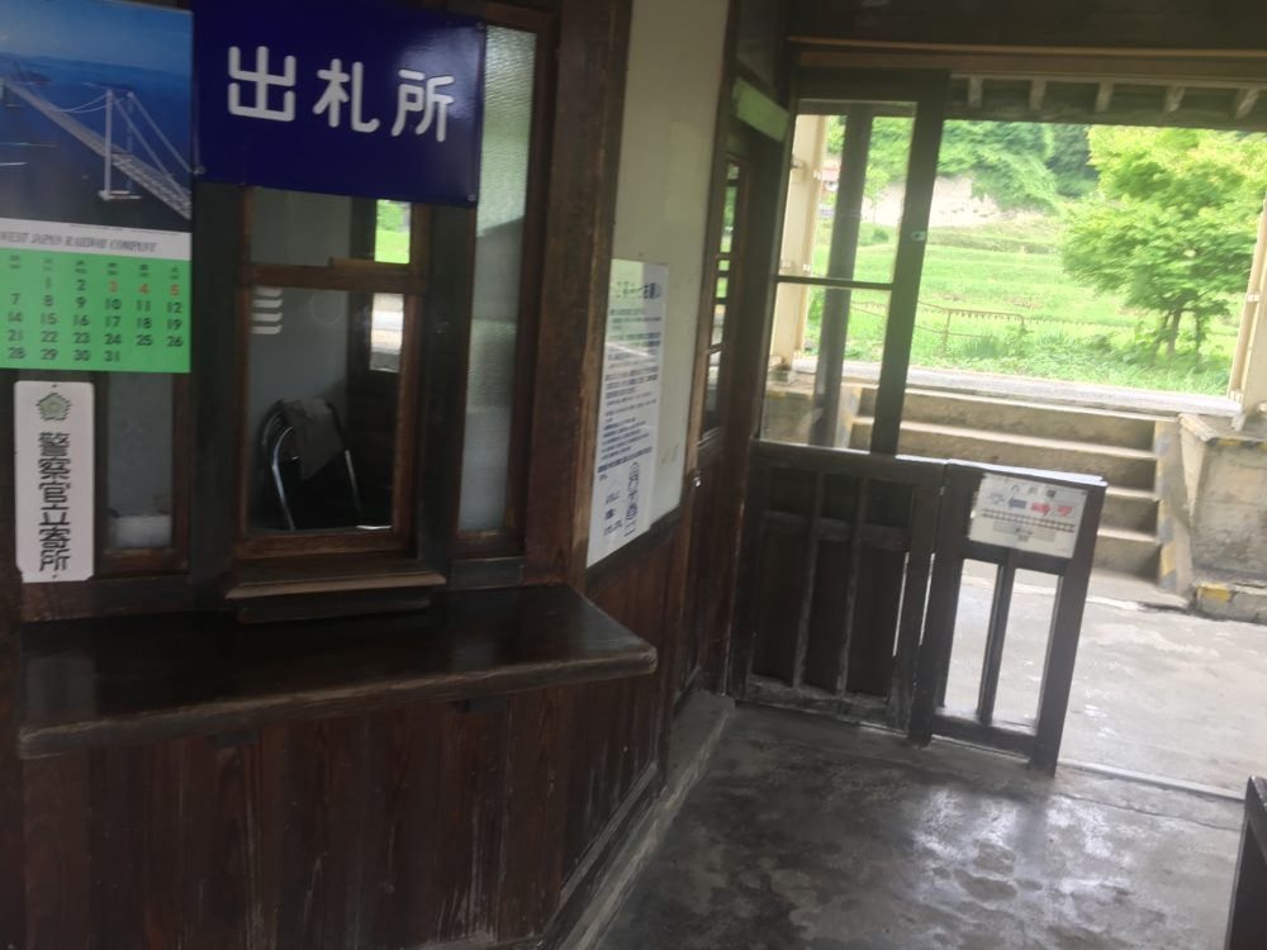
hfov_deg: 61.7
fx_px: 1061
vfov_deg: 48.2
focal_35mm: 29
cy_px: 475
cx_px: 634
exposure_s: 1/60
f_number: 2.2
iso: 32
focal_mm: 4.15
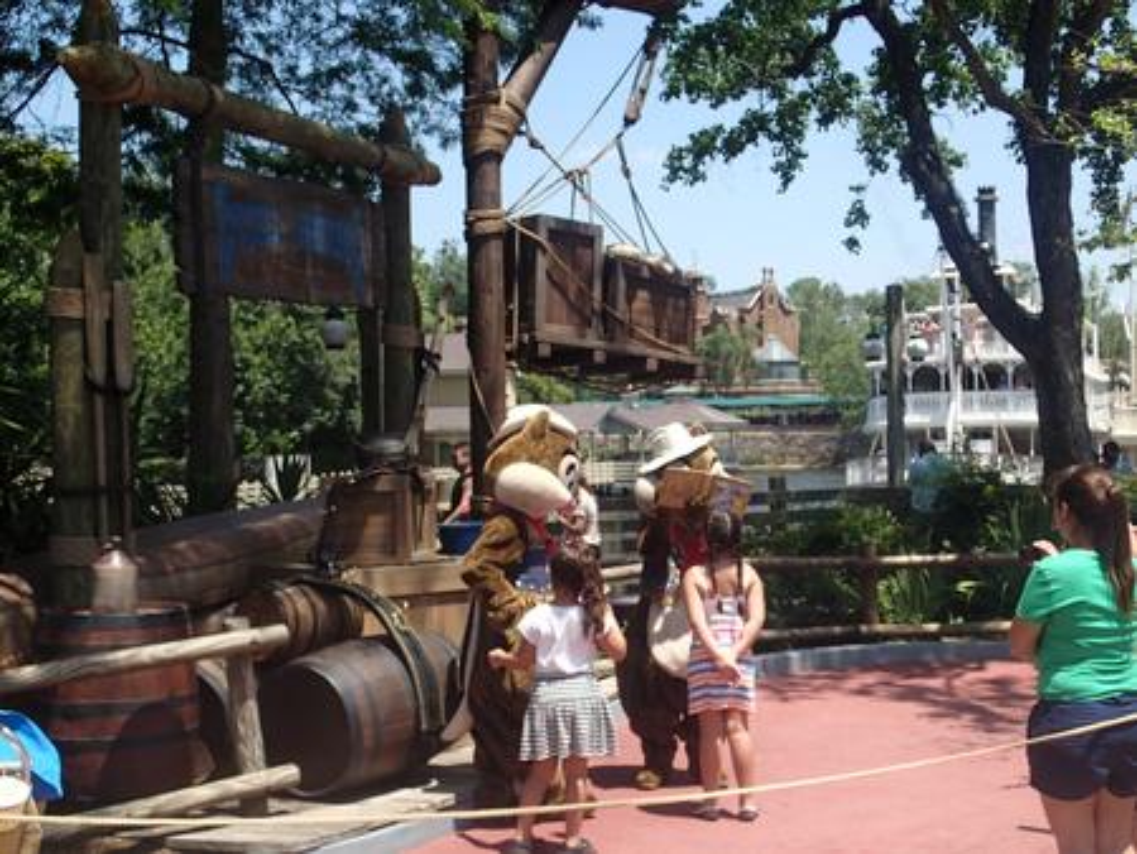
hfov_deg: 43.8
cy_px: 427
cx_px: 568
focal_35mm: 43
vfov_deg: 33.6
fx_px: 1413
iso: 100
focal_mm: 7.9
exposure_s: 1/500
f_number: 4
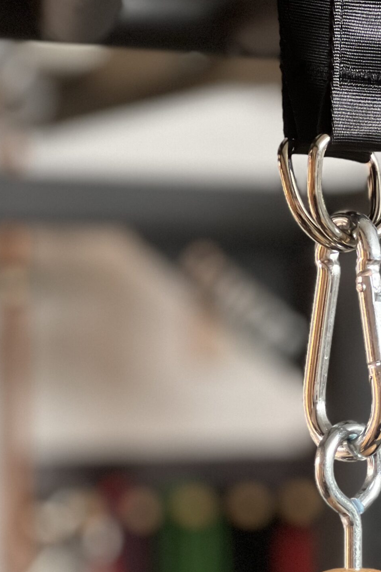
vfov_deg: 14.2
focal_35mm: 144
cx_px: 364
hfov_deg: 9.5
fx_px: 2286
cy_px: 395
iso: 320
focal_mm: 9
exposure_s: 1/25
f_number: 2.8
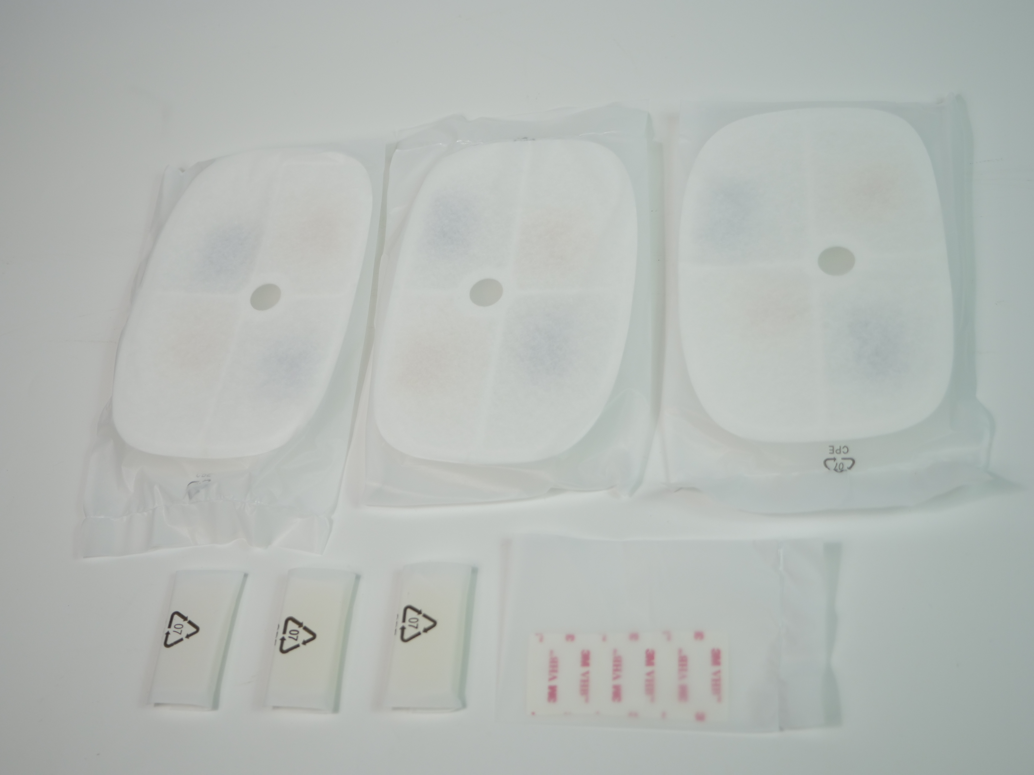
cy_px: 388
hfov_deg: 42.9
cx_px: 517
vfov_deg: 32.9
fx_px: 1314
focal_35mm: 44
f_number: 2.8
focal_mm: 22
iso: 200
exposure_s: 1/500
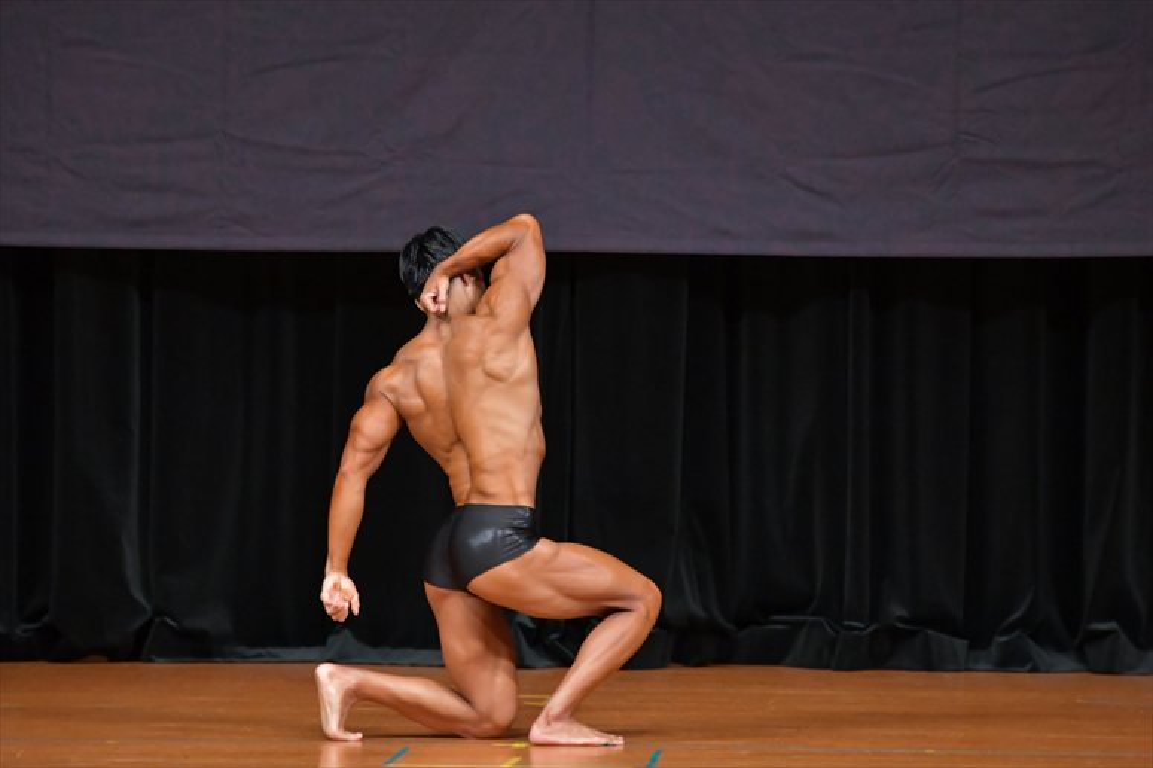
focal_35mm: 315
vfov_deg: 4.4
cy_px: 384
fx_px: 10084
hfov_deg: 6.5
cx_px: 576
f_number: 5.6
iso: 5000
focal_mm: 210
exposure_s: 1/400
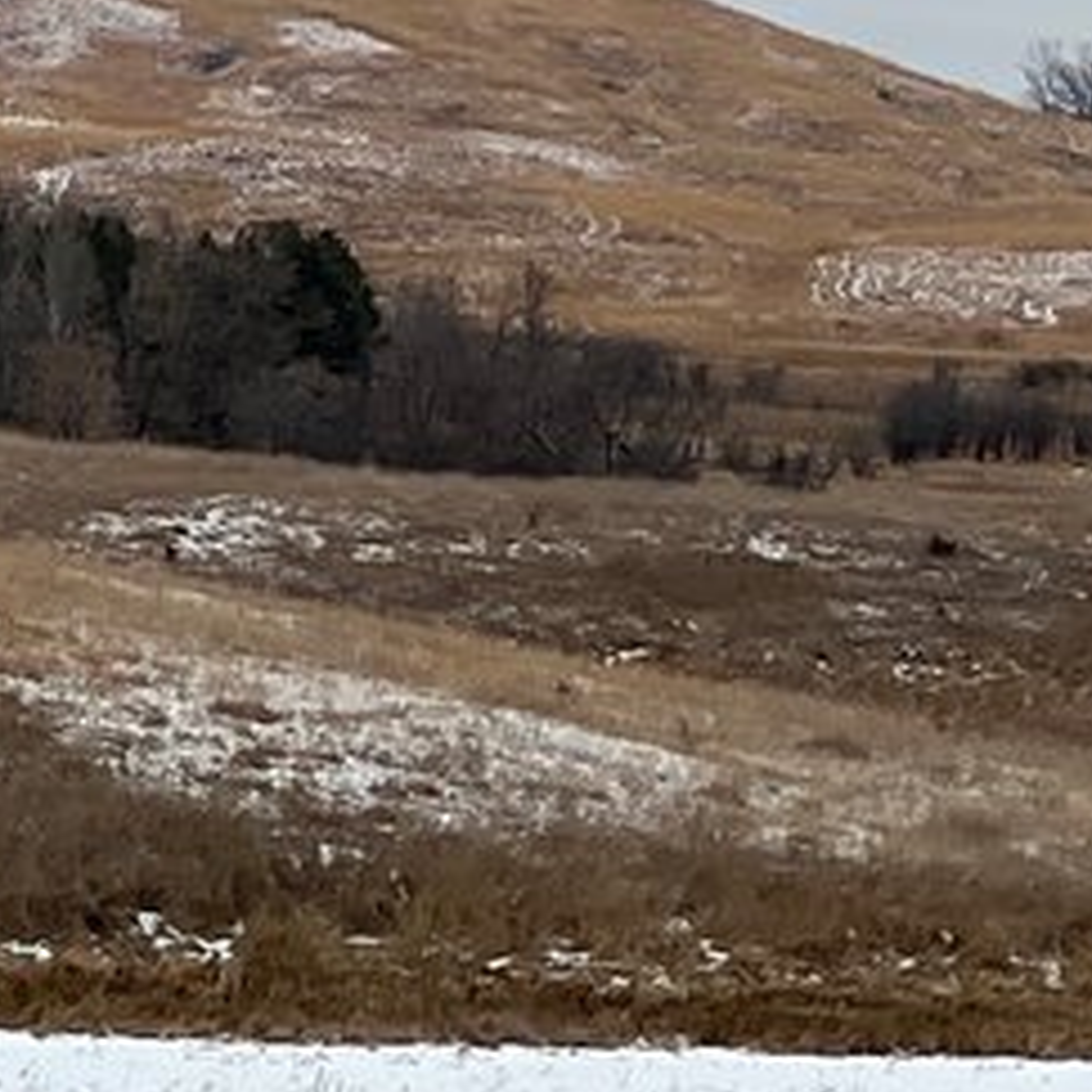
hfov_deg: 4.1
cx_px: 681
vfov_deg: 4.1
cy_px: 312
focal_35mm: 423
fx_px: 15097
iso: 32
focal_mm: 9
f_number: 2.8
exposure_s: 1/622
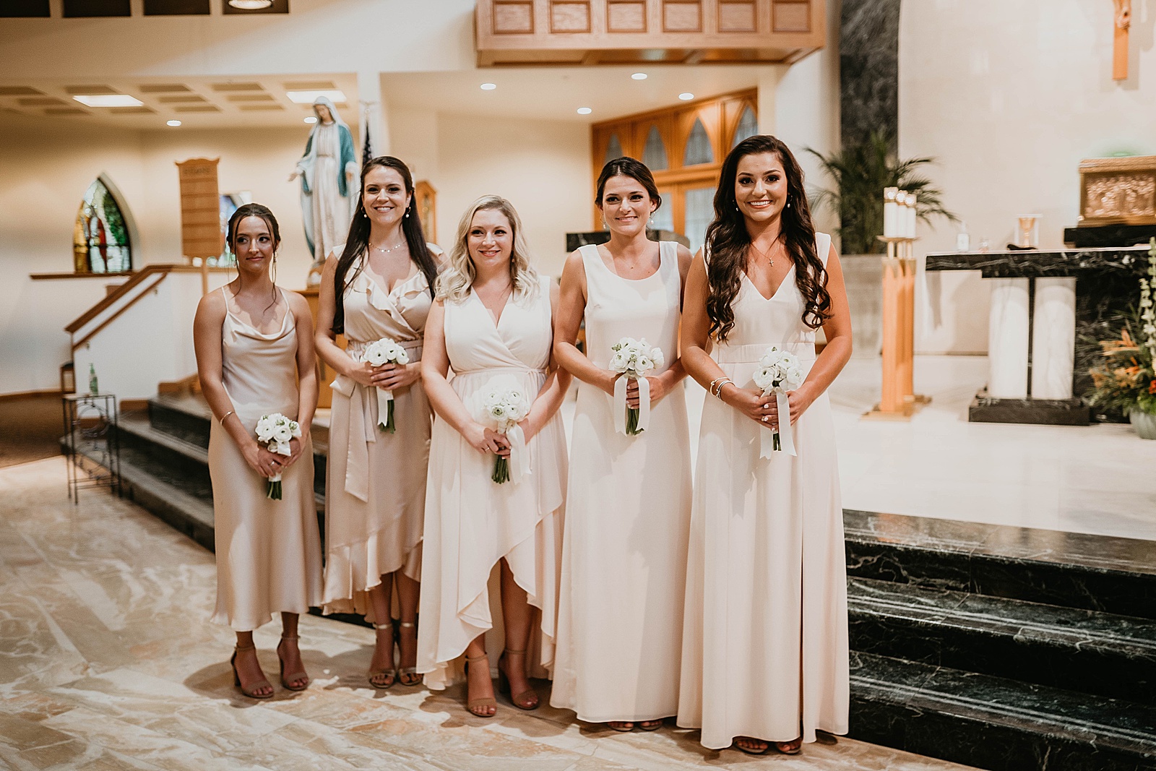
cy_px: 386
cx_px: 578
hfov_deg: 54.4
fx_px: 1124
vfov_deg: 37.9
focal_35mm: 35
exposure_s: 1/200
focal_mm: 35
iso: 800
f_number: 1.4
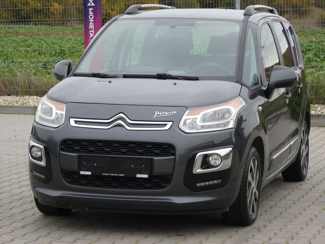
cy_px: 122
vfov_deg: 12.7
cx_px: 162
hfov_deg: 16.8
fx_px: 1098
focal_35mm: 117
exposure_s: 1/100
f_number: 5.6
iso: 80
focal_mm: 21
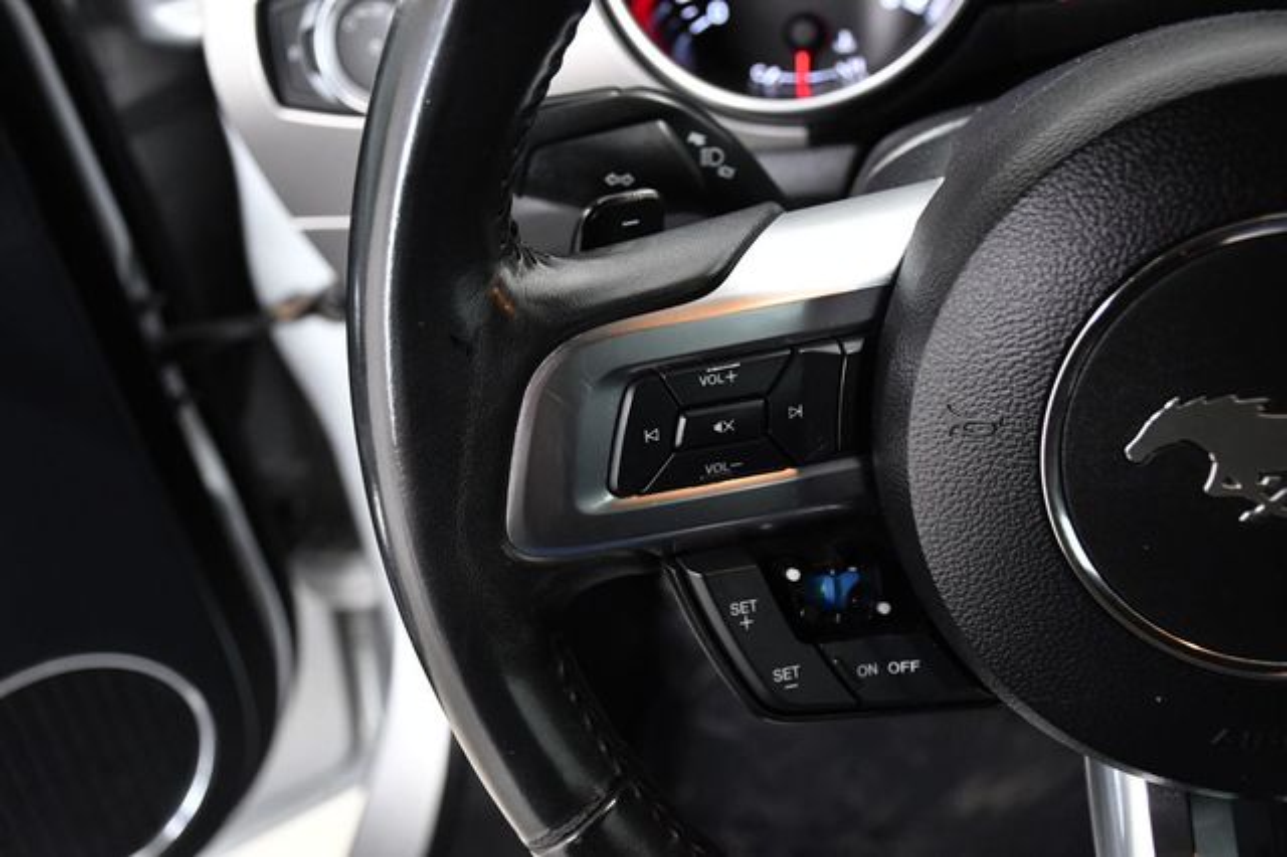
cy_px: 428
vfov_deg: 29.8
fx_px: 1608
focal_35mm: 45
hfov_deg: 43.6
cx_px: 644
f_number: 4.5
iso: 2500
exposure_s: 1/125
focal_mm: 30
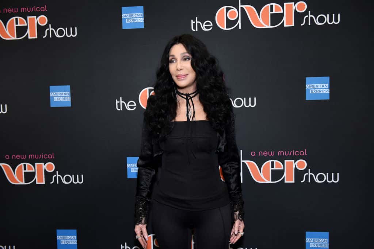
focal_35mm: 34
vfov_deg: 38.9
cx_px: 187
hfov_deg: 55.8
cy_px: 124
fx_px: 353
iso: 800
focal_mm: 34
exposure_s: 1/160
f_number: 4
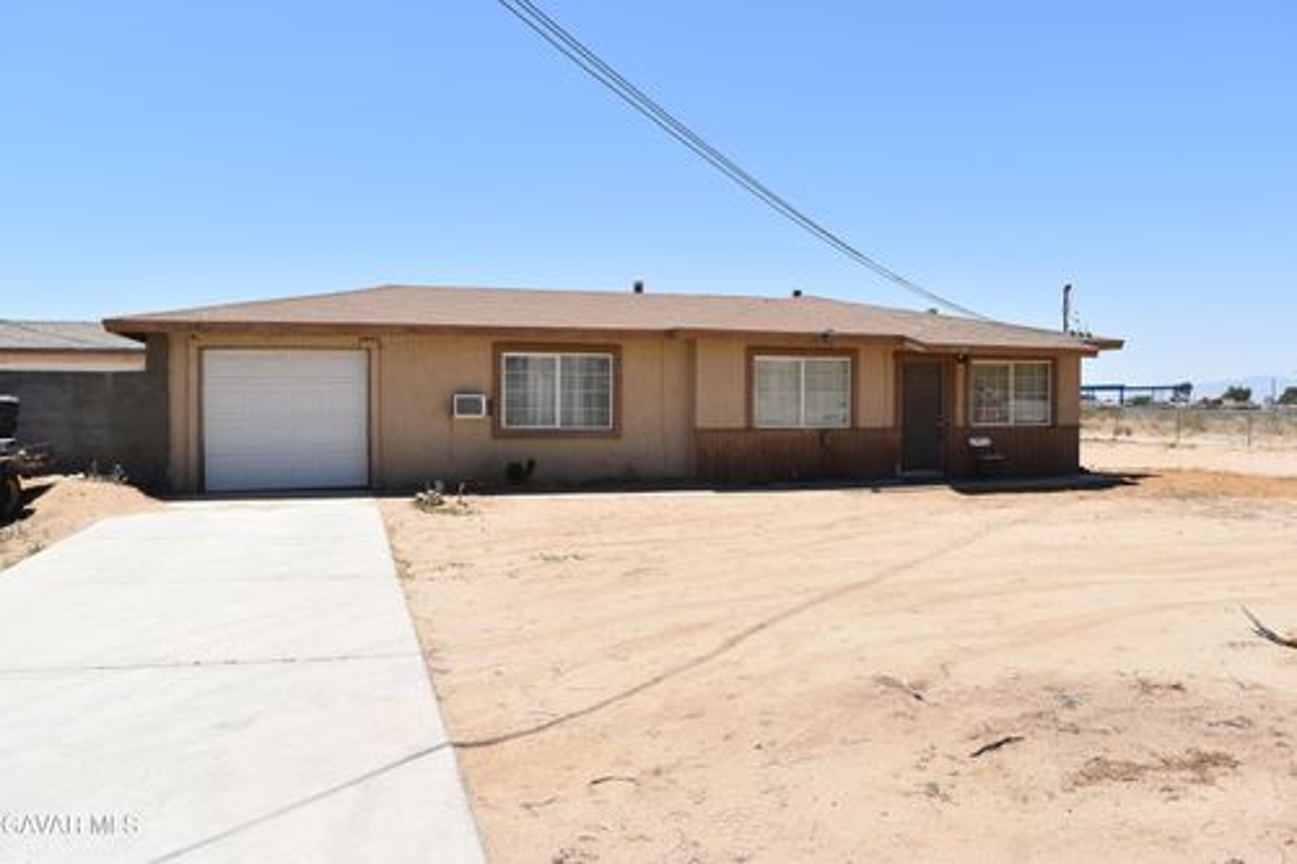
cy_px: 432
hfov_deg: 67.4
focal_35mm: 27
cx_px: 648
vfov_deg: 47.9
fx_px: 972
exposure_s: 1/400
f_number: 10
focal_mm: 18
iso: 200
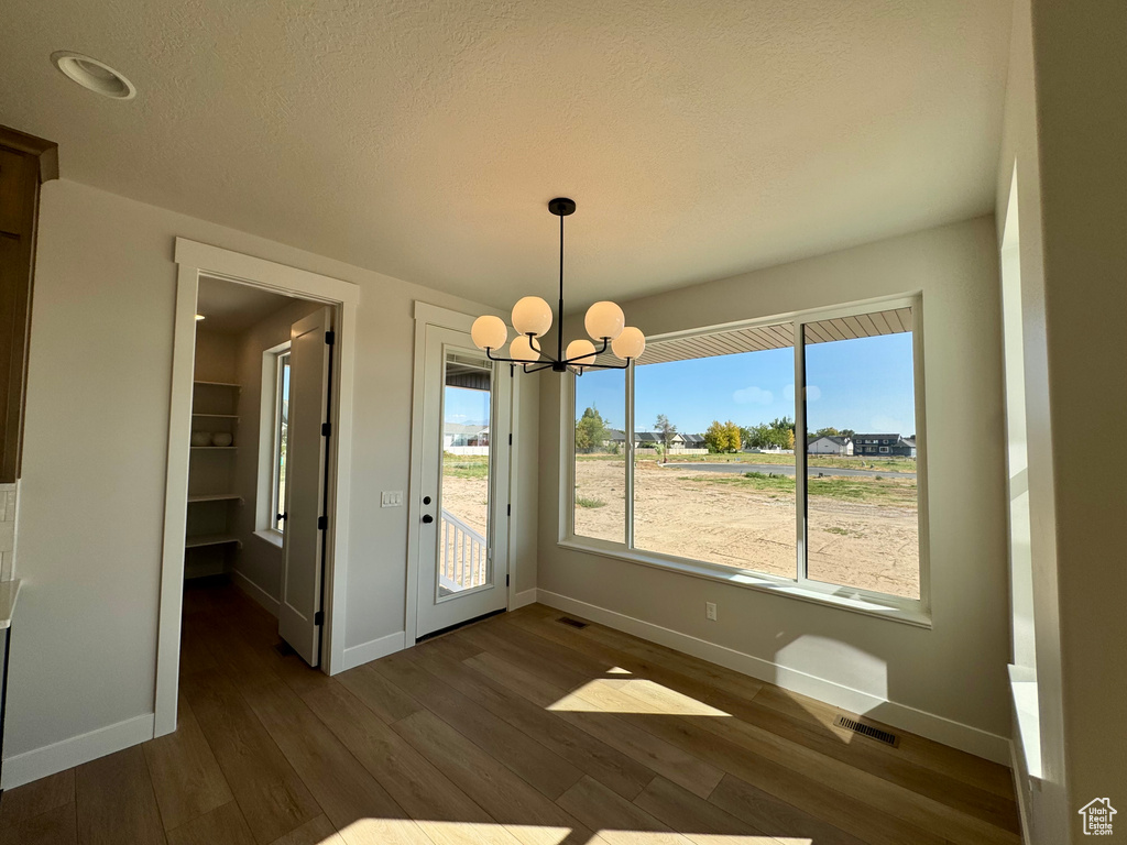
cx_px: 564
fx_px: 456
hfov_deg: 102.1
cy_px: 422
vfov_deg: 85.7
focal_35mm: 14
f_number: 2.2
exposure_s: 1/1078
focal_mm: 2.22
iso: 40
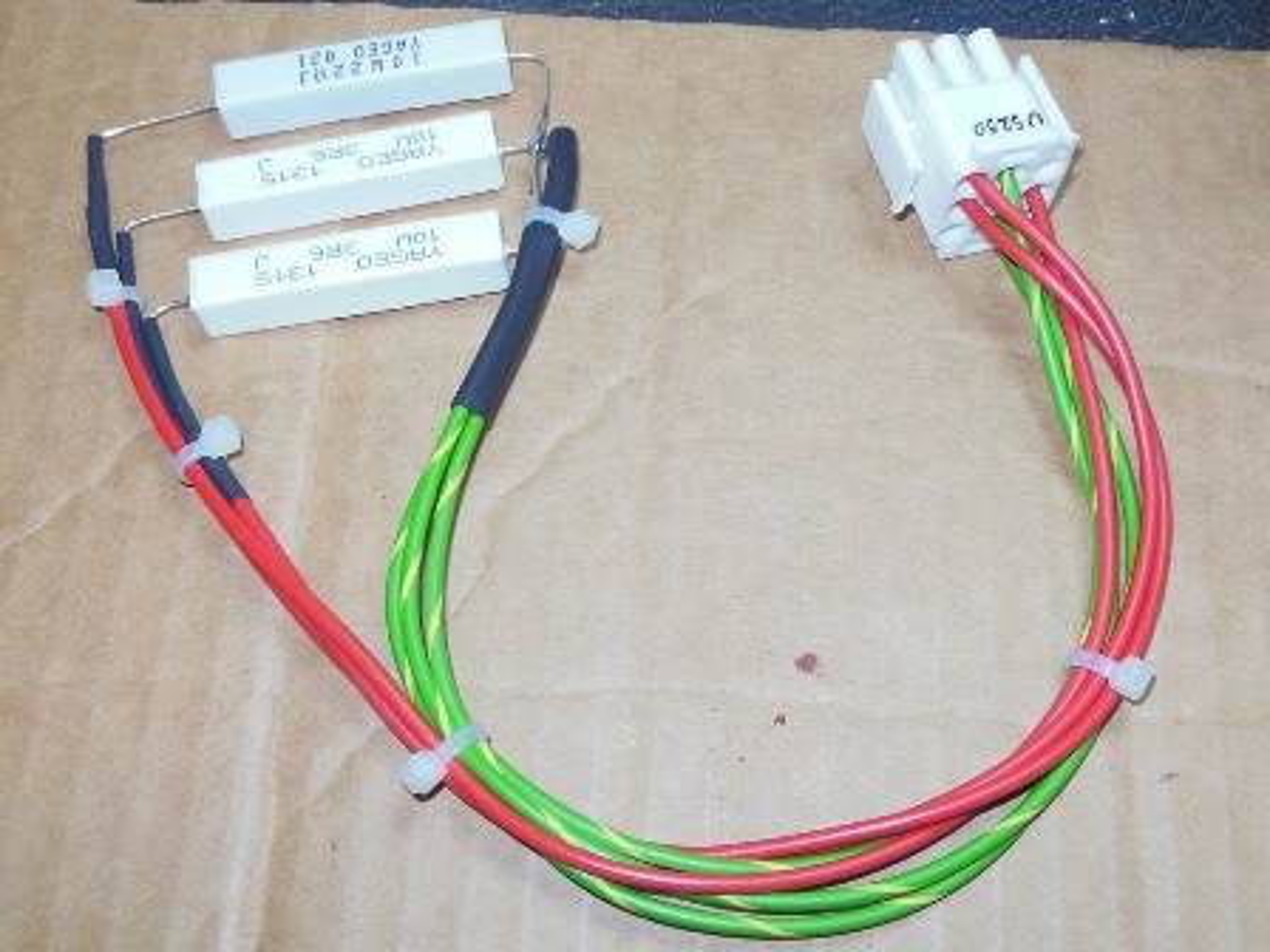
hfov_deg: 55.4
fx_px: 1211
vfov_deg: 42.9
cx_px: 635
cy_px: 476
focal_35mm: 33
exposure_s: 1/30
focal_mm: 6
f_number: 3.5
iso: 125
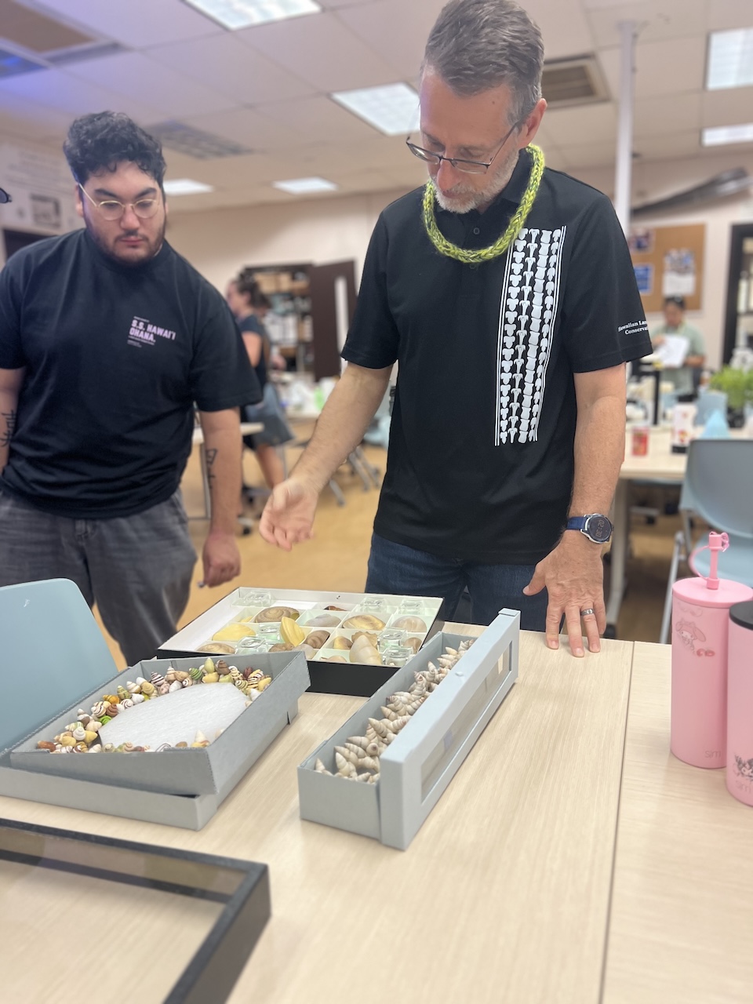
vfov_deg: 67.3
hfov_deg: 53.1
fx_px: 754
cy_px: 502
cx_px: 376
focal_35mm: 26
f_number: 1.5
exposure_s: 1/60
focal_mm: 5.7
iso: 125
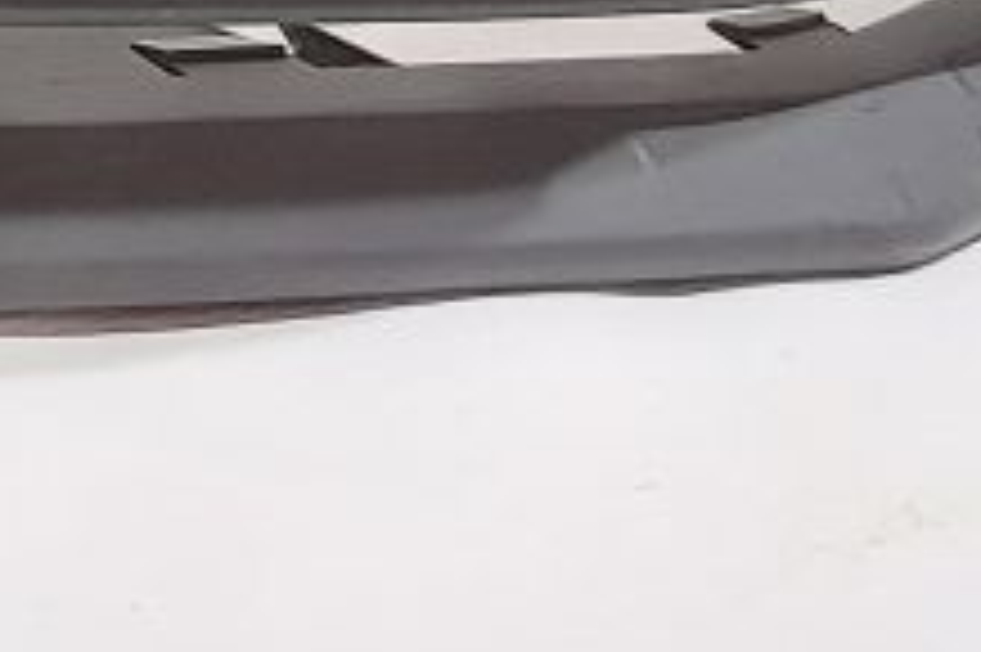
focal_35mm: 159
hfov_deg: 11.5
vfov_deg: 8.1
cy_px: -809
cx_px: -1069
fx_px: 4329
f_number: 1.8
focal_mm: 5.23
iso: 250
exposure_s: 1/25
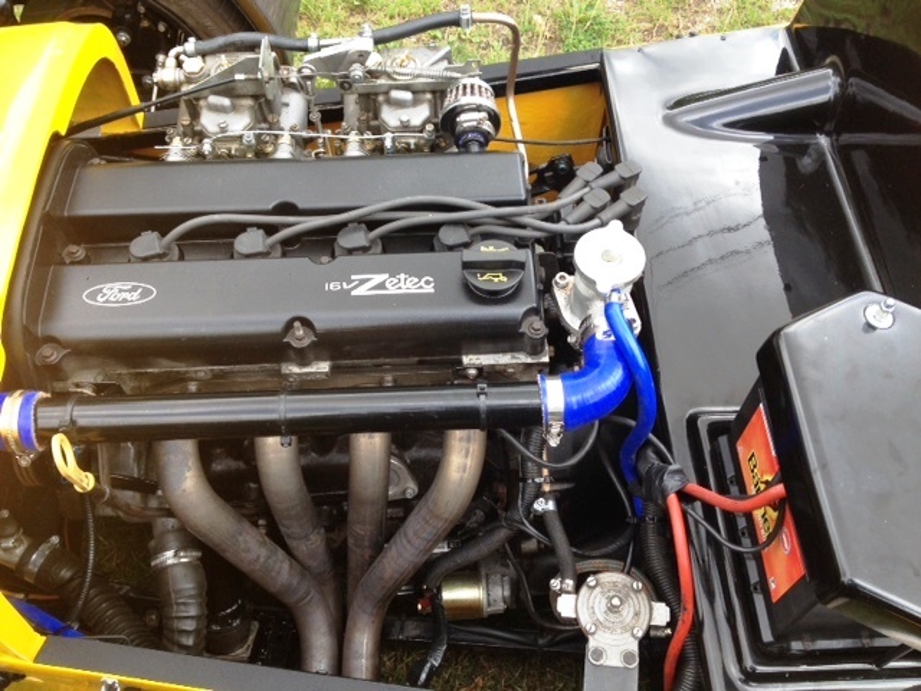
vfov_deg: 40.7
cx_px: 460
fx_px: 931
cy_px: 346
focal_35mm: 35
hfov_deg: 52.6
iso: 50
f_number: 2.4
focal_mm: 4.28
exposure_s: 1/224
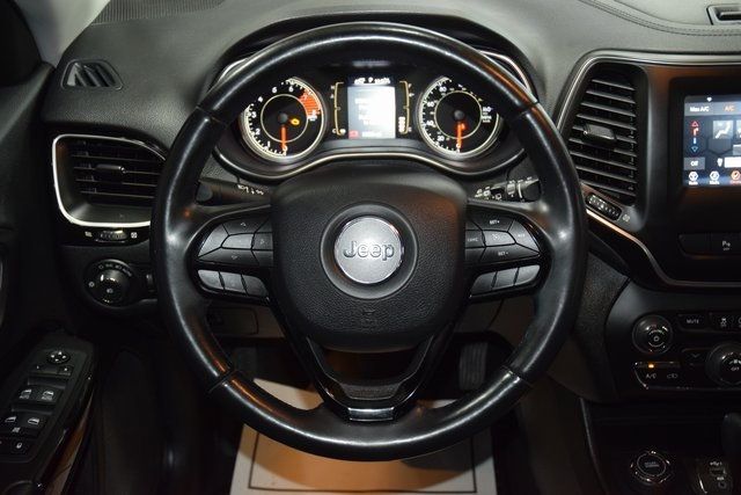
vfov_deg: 30.9
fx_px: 896
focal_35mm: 44
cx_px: 370
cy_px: 248
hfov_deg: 45.0
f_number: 3.8
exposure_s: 1/25
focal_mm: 29
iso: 1250
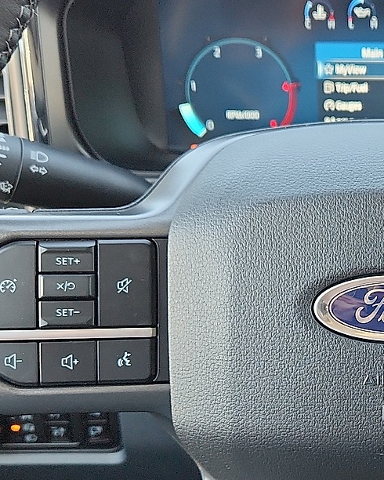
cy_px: 293
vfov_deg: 41.8
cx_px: 401
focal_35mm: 44
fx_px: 625
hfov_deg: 31.1
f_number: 1.8
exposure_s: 1/59.2
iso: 120
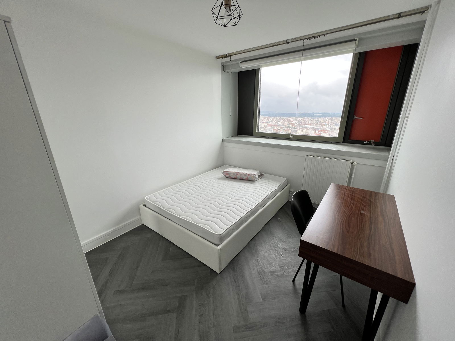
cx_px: 228
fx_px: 171
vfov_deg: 89.9
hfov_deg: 106.2
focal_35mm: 13
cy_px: 170
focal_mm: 1.57
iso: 32
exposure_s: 1/99
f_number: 1.8
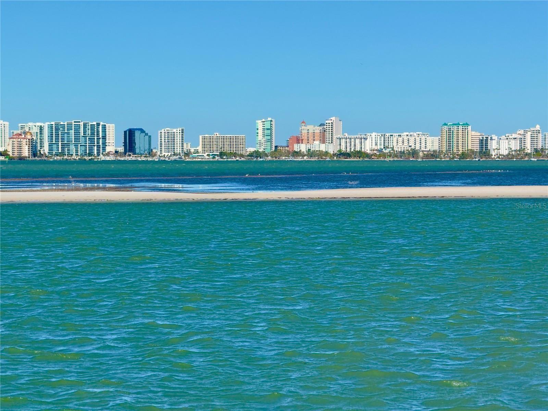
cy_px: 206
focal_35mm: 120
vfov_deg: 12.3
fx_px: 1900
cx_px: 274
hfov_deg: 16.4
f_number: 2.8
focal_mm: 15.66
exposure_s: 1/2525
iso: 50
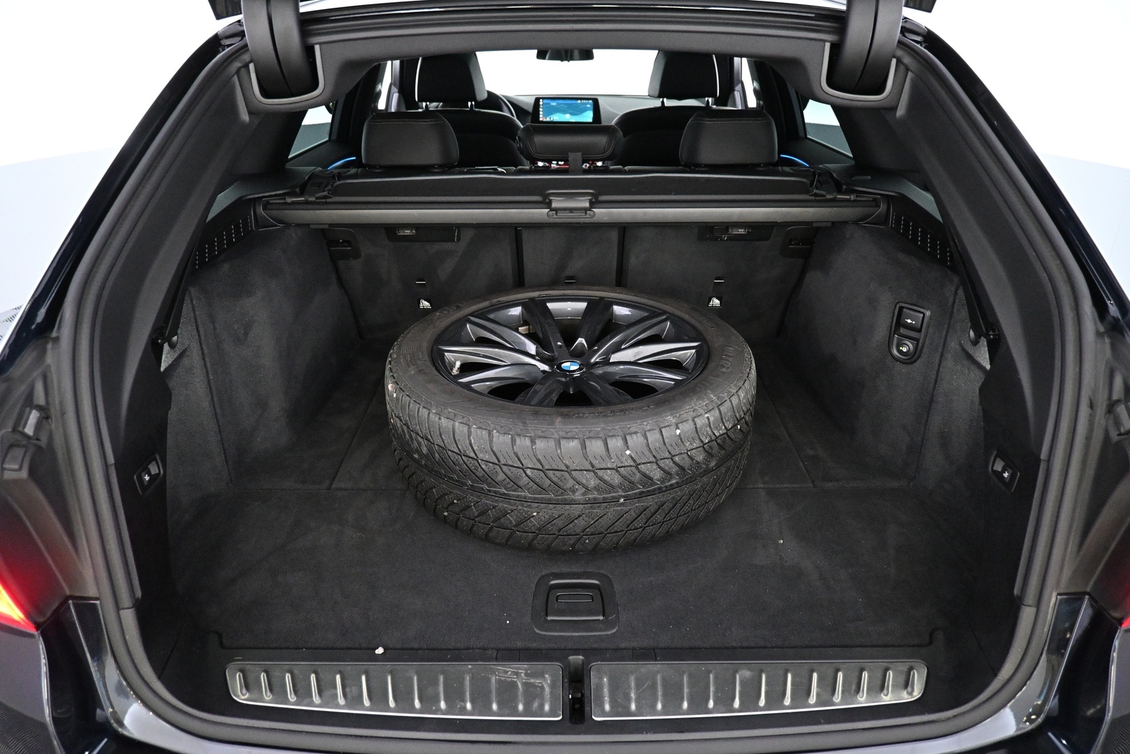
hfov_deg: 73.7
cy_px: 377
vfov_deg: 53.1
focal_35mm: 24
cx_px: 565
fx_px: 753
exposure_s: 1/50
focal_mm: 16
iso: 4000
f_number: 3.5
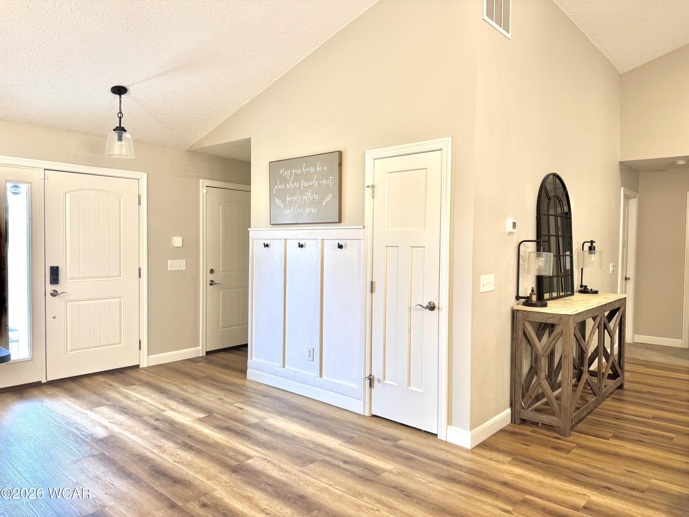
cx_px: 344
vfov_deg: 56.8
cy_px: 258
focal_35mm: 24
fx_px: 478
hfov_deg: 71.6
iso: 125
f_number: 1.78
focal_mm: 6.76
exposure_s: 1/60
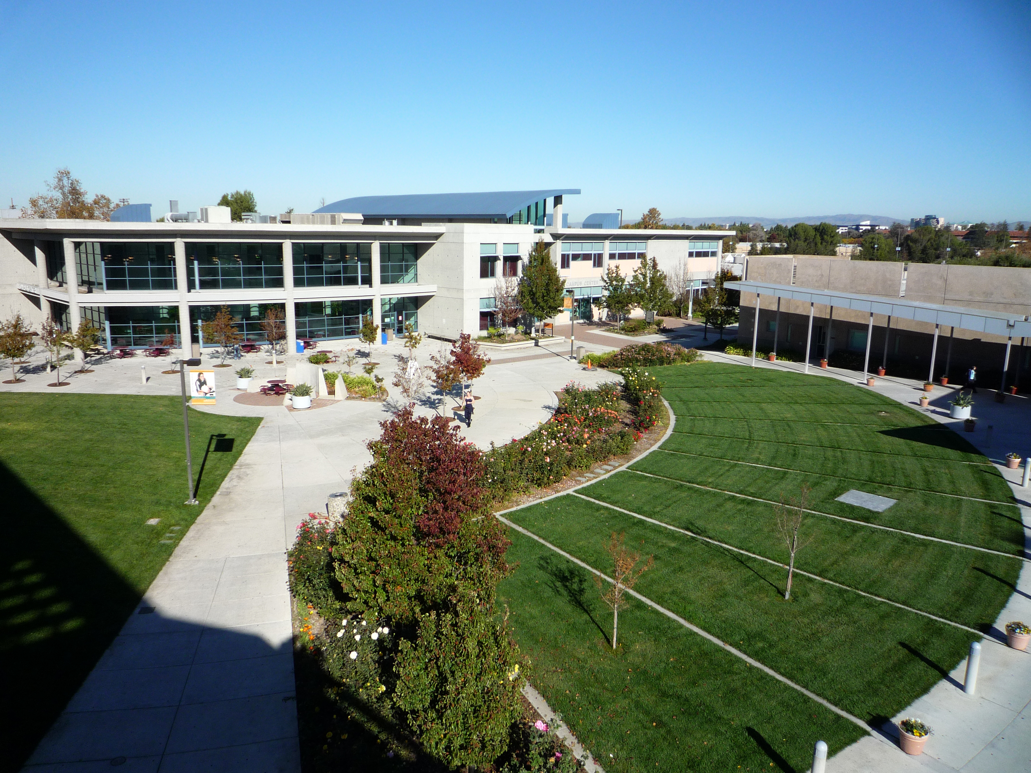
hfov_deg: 69.4
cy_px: 386
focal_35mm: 25
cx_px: 516
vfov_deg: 54.9
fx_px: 745
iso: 100
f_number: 5
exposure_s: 1/800
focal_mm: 4.4
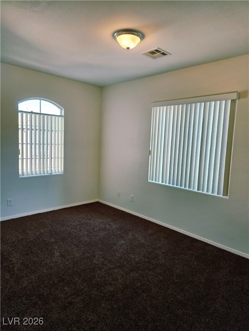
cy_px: 166
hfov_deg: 58.9
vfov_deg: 73.9
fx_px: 221
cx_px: 124
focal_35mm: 23
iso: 100
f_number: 1.8
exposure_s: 1/120
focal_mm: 5.4
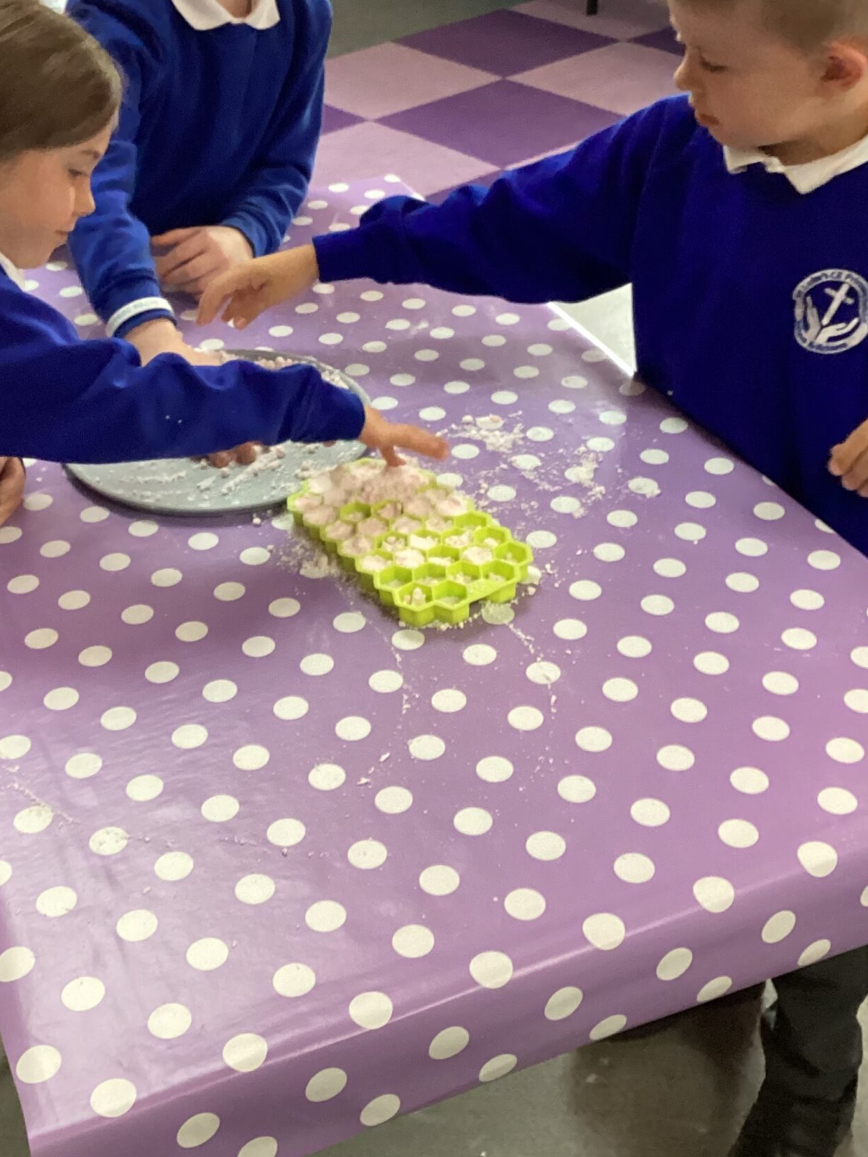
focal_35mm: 48
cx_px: 328
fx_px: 1605
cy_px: 280
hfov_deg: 30.2
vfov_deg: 38.6
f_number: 2.4
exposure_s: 1/50
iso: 250
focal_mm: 3.3
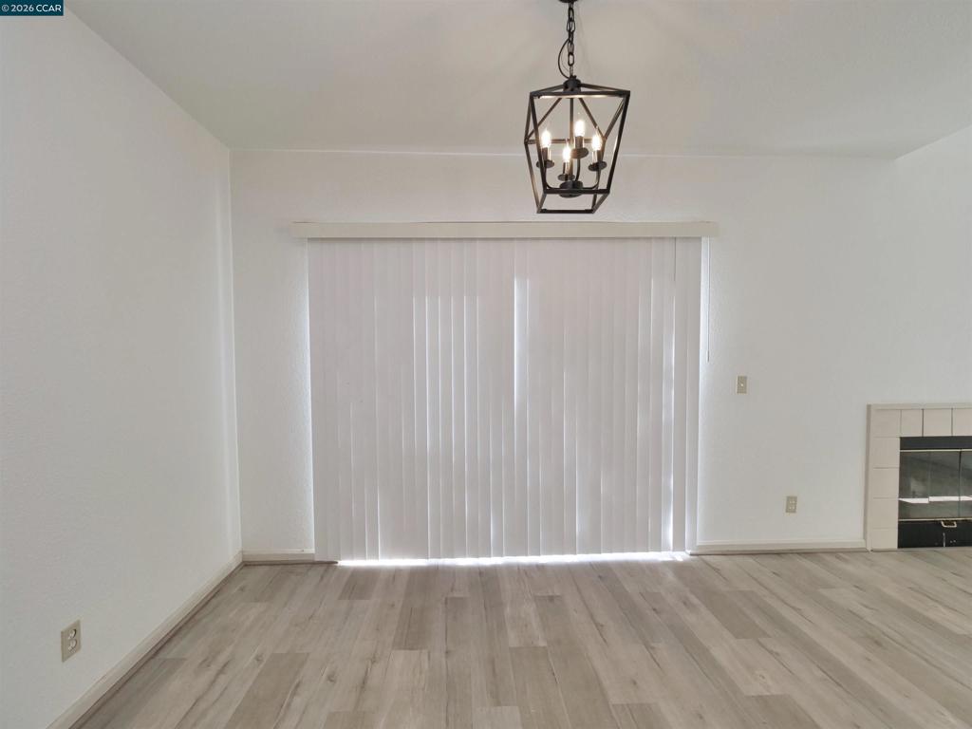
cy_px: 364
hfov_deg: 102.1
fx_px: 393
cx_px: 486
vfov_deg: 85.7
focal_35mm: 14
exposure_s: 1/160
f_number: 6.3
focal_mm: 7
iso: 800
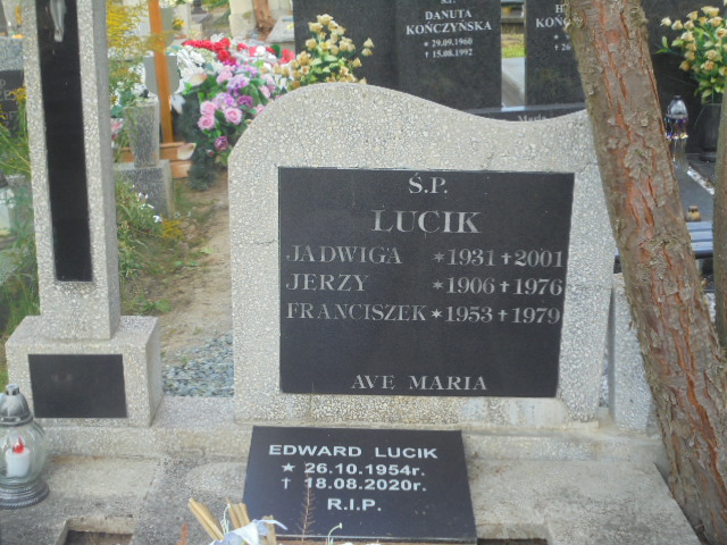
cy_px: 272
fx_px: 1029
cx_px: 364
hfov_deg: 38.9
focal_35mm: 49
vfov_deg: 29.7
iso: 100
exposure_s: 1/50
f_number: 4.8
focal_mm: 8.9
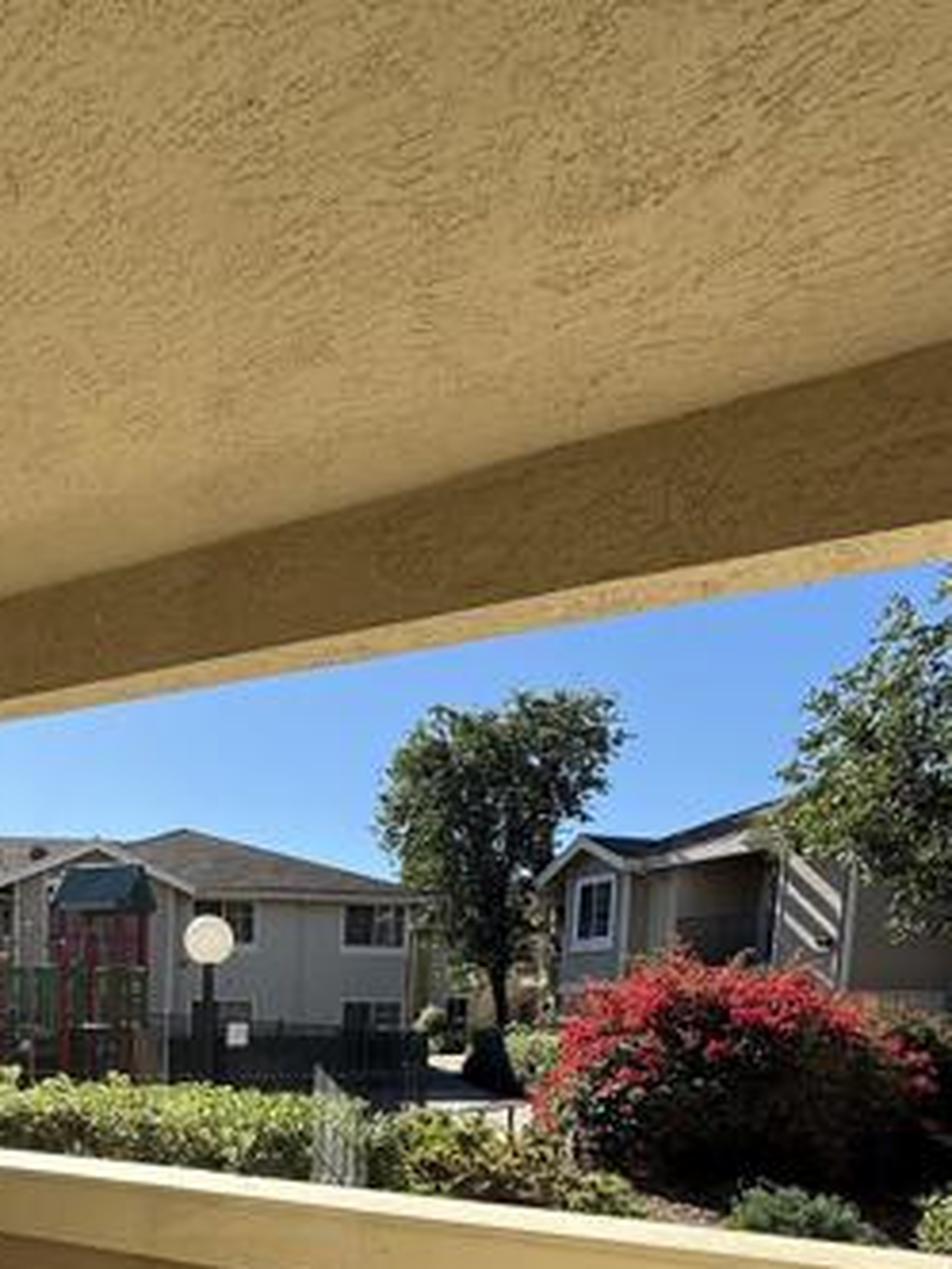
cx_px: 157
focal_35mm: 27
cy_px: 1131
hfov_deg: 47.8
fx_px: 990
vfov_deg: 56.7
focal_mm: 2.22
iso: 50
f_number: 2.2
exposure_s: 1/1068
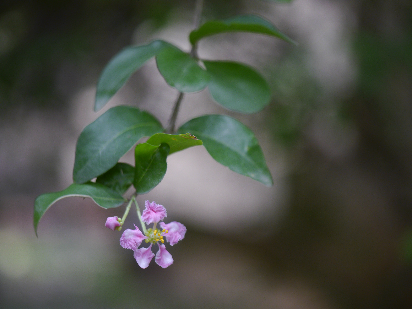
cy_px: 154
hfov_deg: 21.8
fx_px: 1071
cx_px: 206
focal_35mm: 90
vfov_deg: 16.4
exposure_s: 1/100
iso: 250
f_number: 2.8
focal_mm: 45
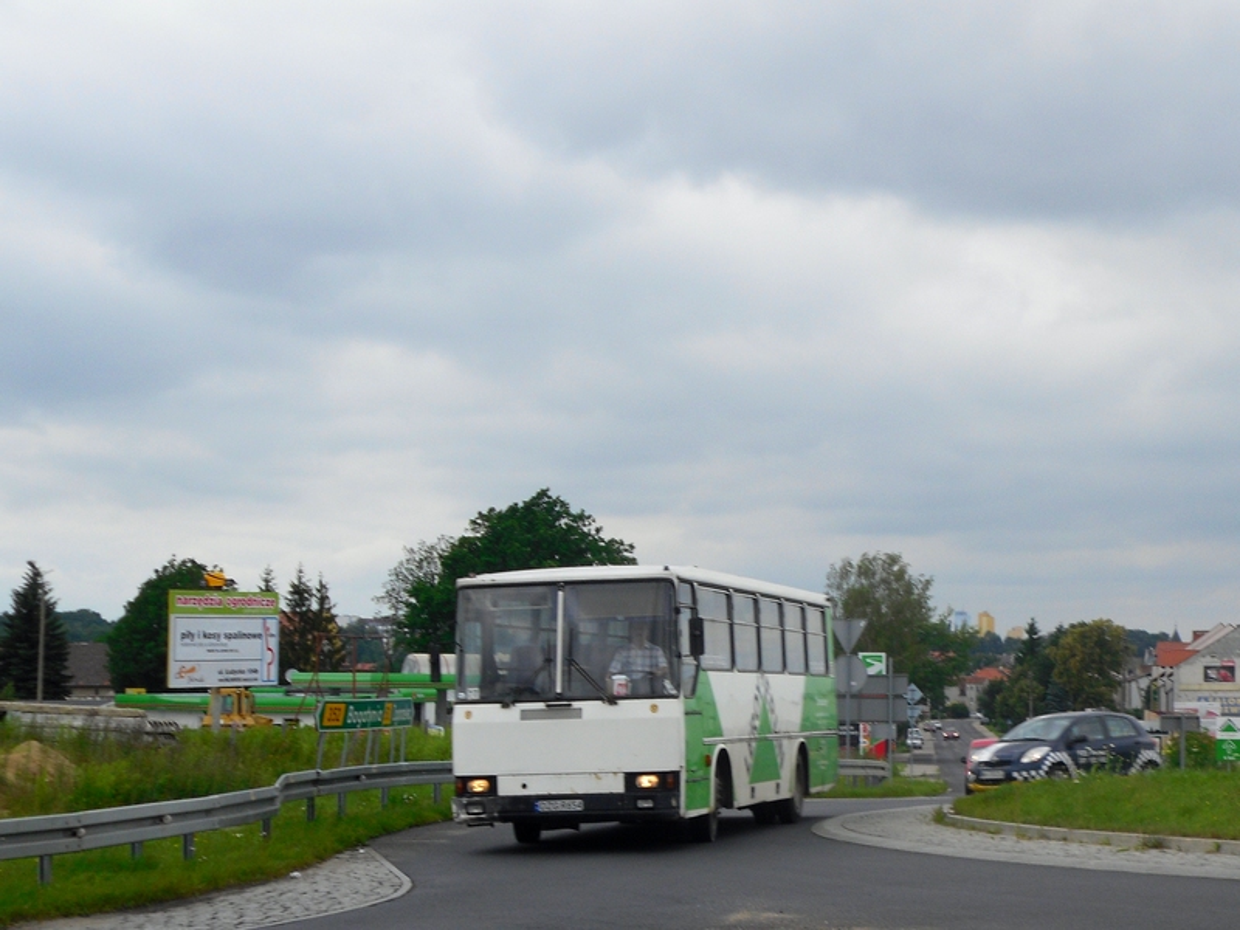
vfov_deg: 26.6
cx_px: 620
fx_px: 1970
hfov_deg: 34.9
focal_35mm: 55
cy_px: 465
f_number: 9.1
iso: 80
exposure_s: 1/103
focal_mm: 9.83
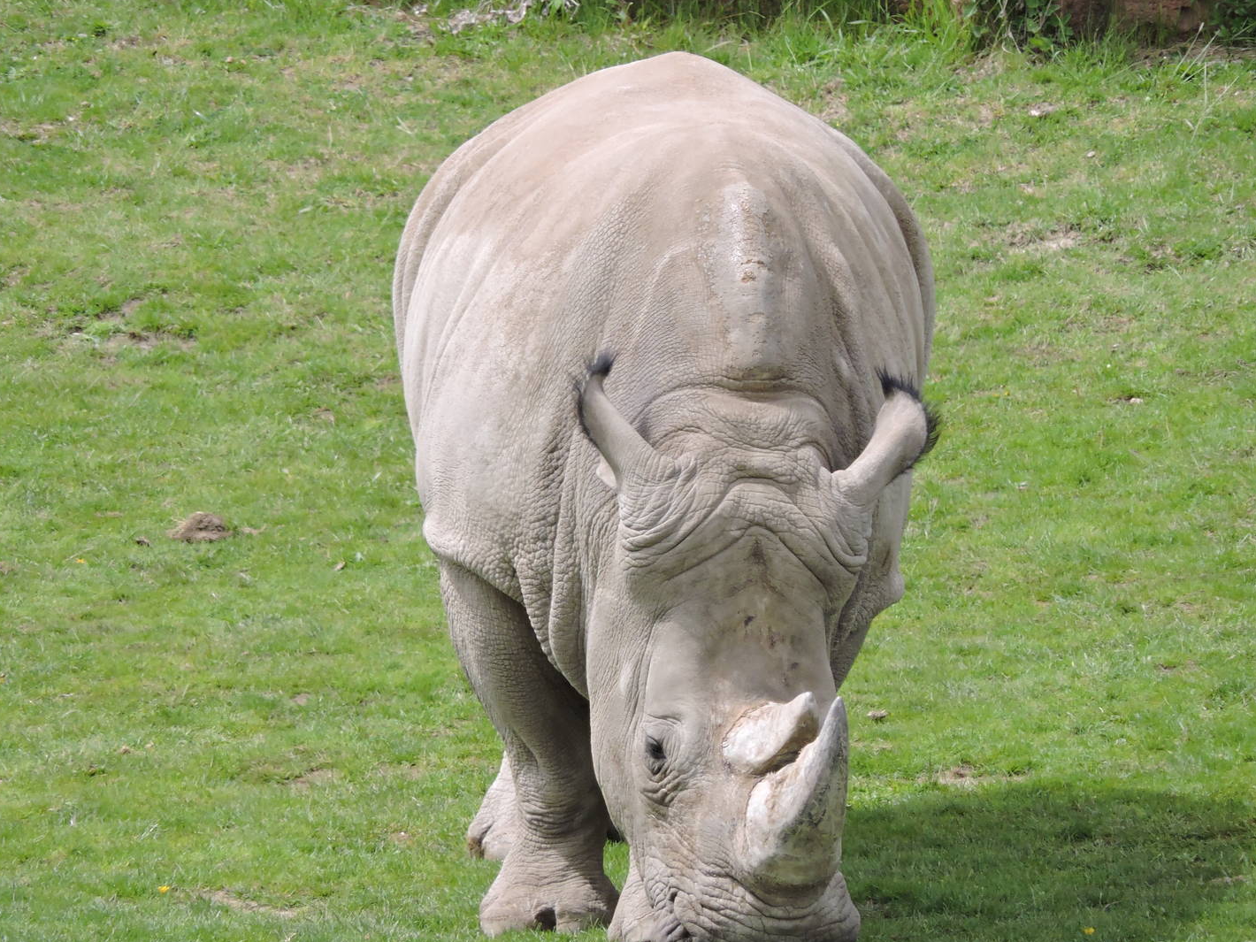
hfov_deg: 2.3
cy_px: 444
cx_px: 582
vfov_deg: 1.8
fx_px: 30660
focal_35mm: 845
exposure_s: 1/400
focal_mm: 133.8
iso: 250
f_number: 5.1
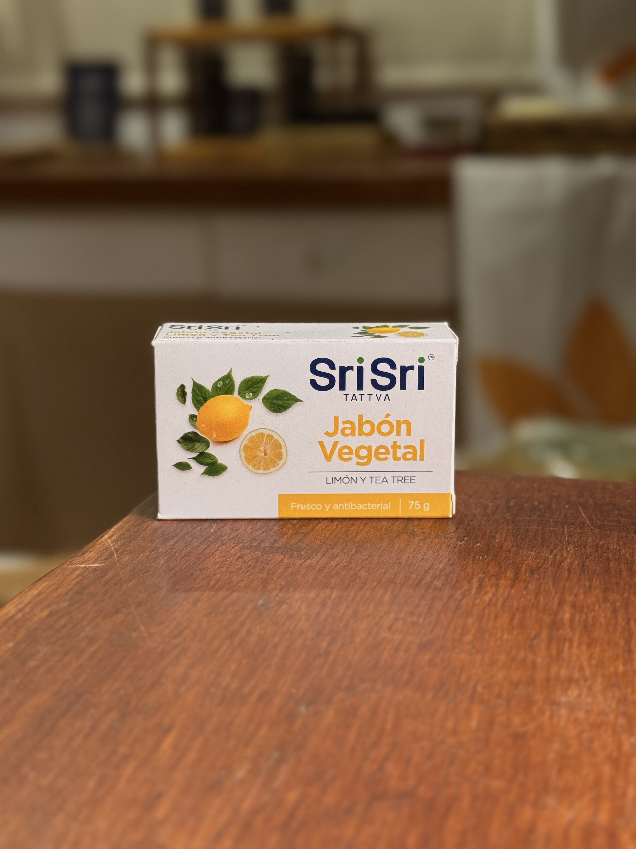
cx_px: 318
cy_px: 424
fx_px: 1176
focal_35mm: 48
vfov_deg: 39.7
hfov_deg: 30.3
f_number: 1.78
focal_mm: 6.76
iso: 50
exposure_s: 1/50
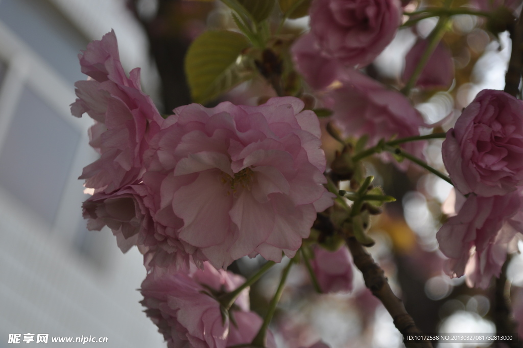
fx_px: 1197
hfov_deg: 24.6
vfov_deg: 16.5
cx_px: 262
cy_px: 174
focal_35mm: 82
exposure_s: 1/160
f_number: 6.3
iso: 200
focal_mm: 55
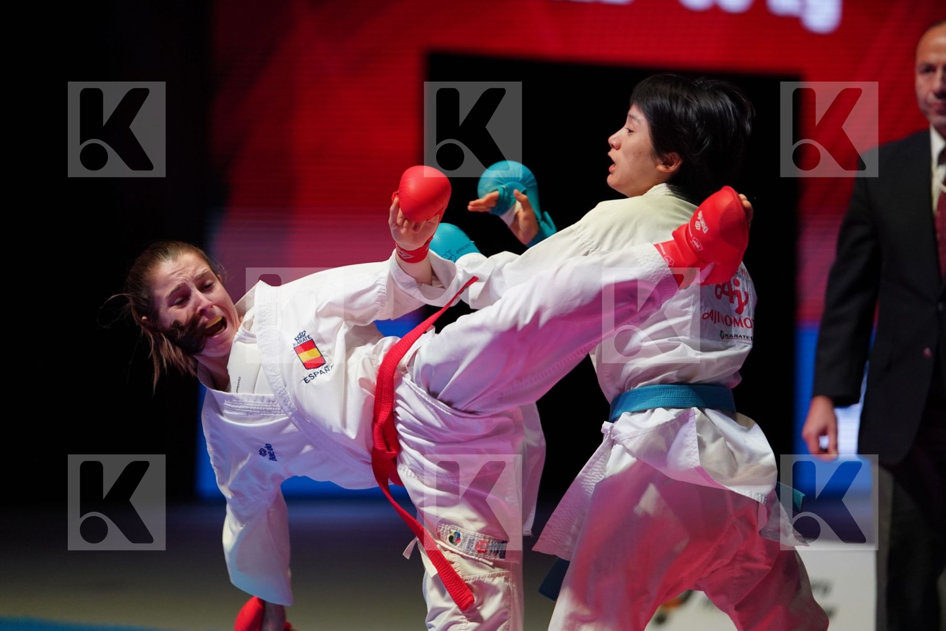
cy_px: 316
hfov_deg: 11.2
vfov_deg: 7.5
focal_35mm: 184
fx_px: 4835
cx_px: 473
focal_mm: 184
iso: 2000
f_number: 2.8
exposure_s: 1/1000
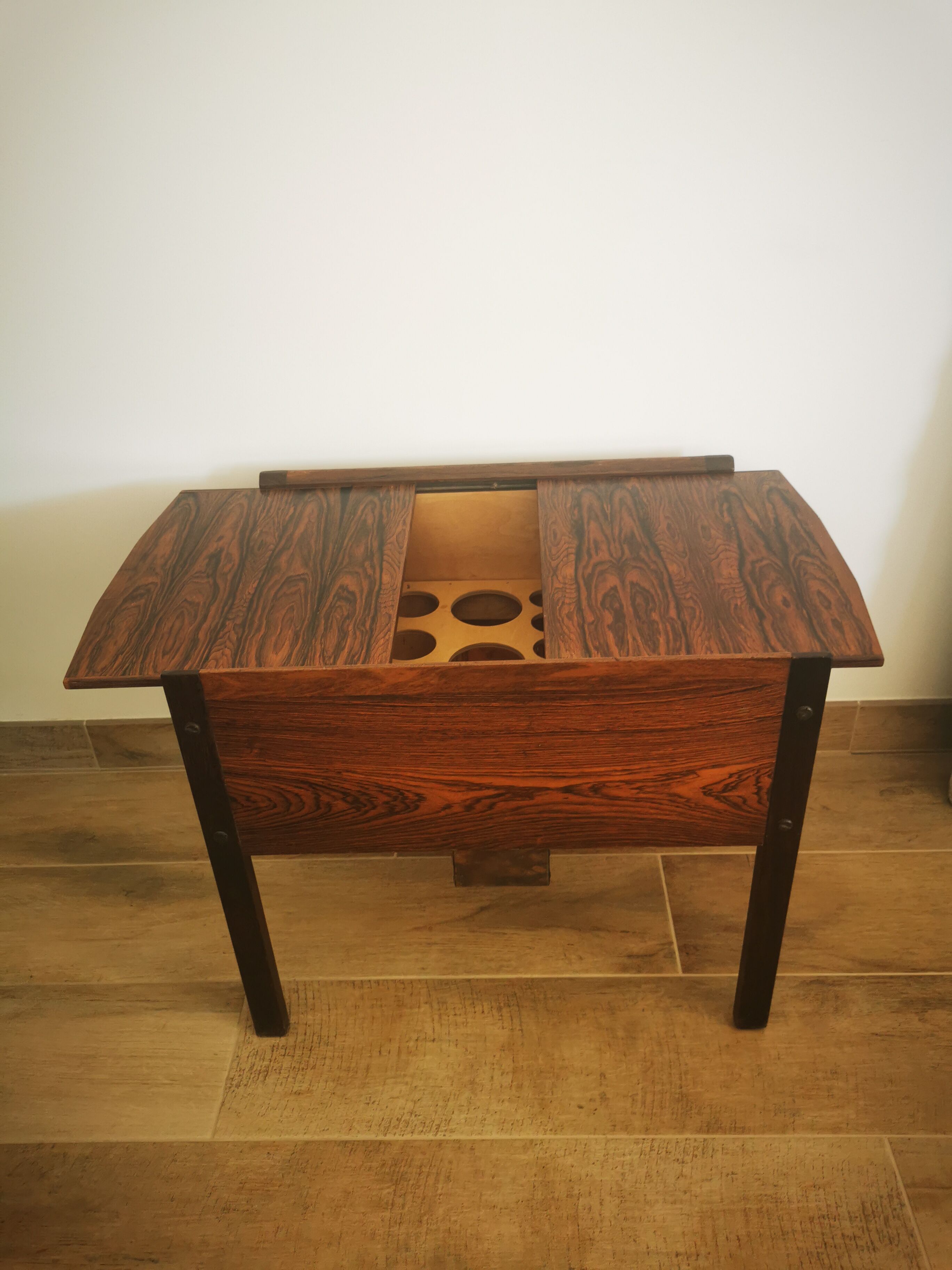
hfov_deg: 51.4
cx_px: 476
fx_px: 990
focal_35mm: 27
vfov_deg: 65.3
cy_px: 635
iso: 100
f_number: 1.8
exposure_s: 1/50
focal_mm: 5.58
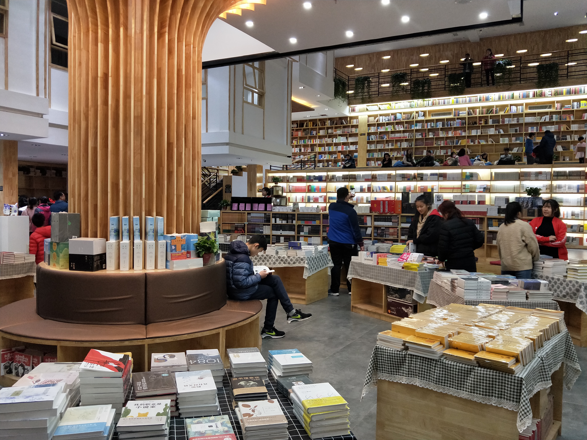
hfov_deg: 69.4
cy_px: 220
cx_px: 294
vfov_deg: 54.9
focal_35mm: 25
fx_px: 424
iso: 217
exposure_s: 1/50
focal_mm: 4.27
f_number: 1.7
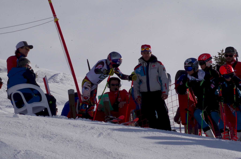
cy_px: 80
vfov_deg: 4.6
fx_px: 2004
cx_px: 120
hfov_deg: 6.9
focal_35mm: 300
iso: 1600
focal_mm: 200
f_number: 29
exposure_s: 1/1250
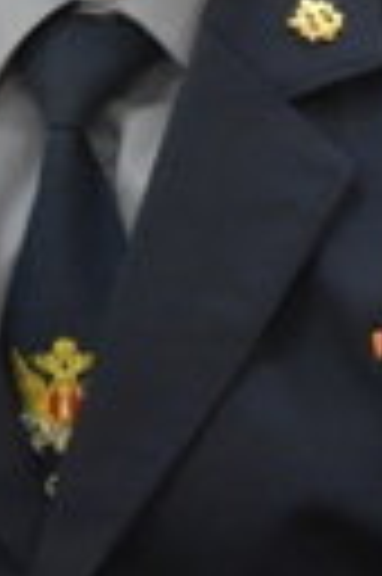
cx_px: 45
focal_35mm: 246
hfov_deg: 5.6
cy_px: 140
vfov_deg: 8.4
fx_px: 3931
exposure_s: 1/125
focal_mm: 35
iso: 3200
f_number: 4.5
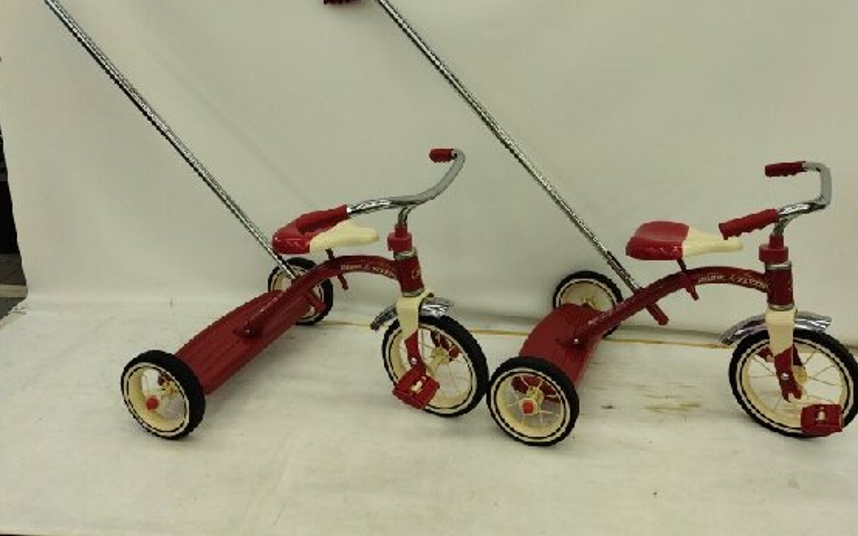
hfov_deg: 61.2
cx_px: 448
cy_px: 217
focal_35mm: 31
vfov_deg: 40.4
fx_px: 725
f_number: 1.79
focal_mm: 4.71
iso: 100
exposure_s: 1/172
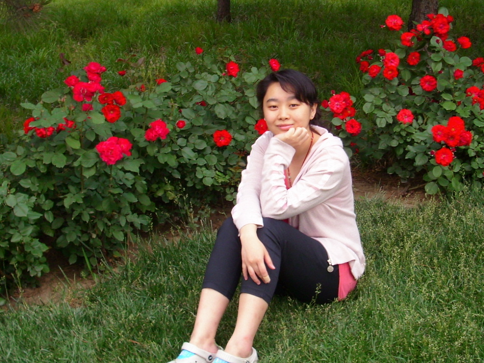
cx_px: 281
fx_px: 867
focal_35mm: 62
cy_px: 163
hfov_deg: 31.1
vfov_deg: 23.6
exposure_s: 1/30
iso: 50
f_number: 2.8
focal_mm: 6.2
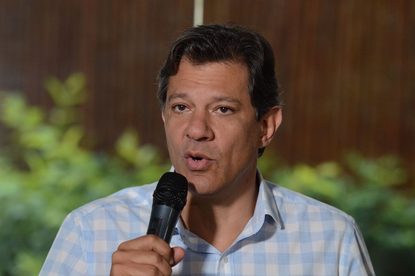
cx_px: 208
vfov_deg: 6.5
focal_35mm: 210
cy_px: 138
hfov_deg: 9.8
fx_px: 2421
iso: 1600
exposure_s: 1/125
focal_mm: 140
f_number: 3.2
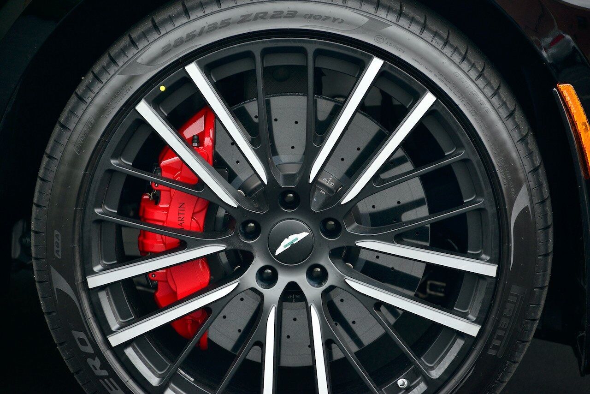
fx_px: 3770
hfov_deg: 8.9
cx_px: 295
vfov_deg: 6.0
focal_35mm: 230
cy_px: 197
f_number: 5.6
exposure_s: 1/200
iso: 640
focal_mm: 230
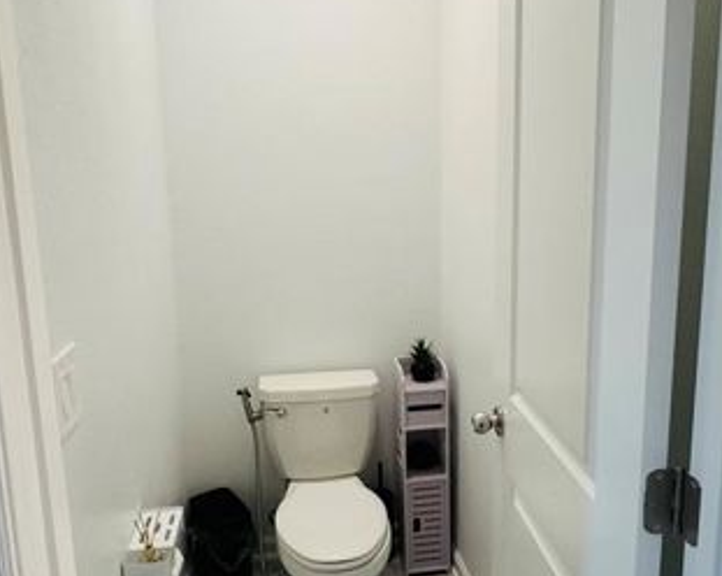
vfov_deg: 47.0
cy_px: 283
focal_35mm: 31
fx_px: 662
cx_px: 391
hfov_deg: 57.2
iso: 160
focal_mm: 2.22
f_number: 2.2
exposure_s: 1/60
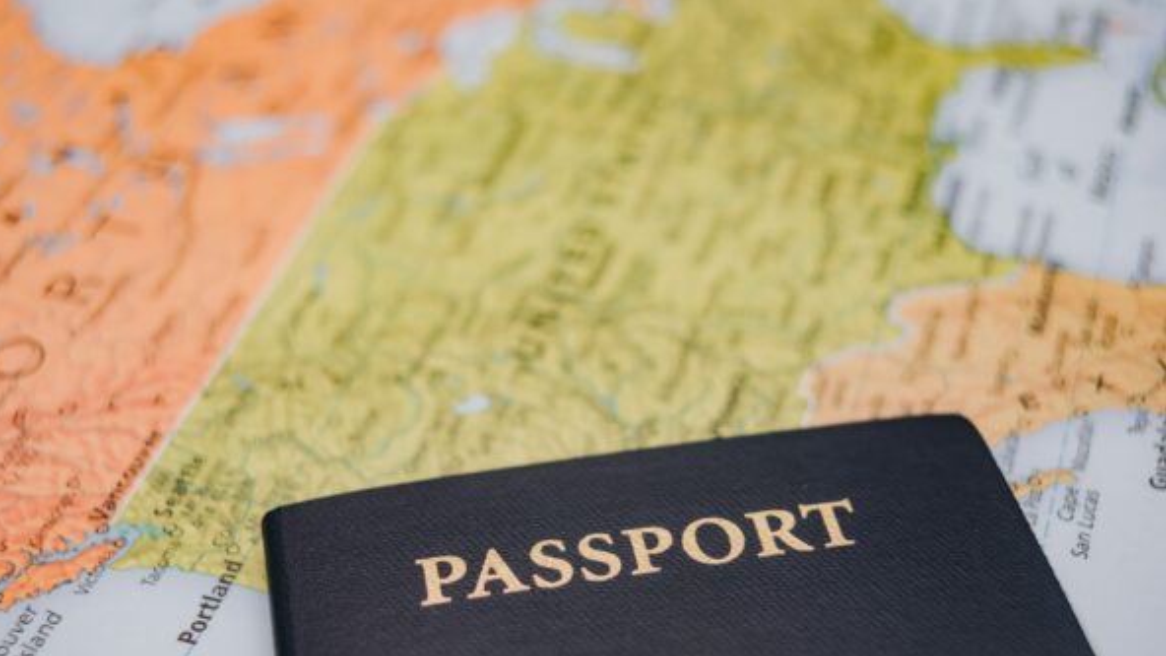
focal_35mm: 53
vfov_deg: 22.6
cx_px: 578
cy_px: 390
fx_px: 1639
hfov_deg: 39.2
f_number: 4.2
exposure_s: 1/160
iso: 320
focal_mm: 50
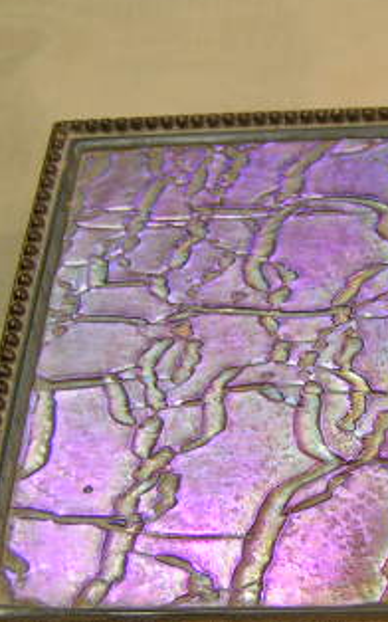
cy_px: 366
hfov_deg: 15.2
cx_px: 505
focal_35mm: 82
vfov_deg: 25.2
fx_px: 1389
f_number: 3.5
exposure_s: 1/60
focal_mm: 5.8
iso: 50
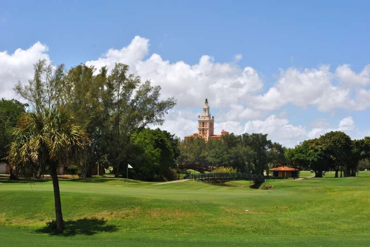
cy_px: 124
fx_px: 617
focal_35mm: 60
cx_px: 185
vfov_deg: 22.7
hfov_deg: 33.4
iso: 100
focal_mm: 40
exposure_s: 1/200
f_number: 11
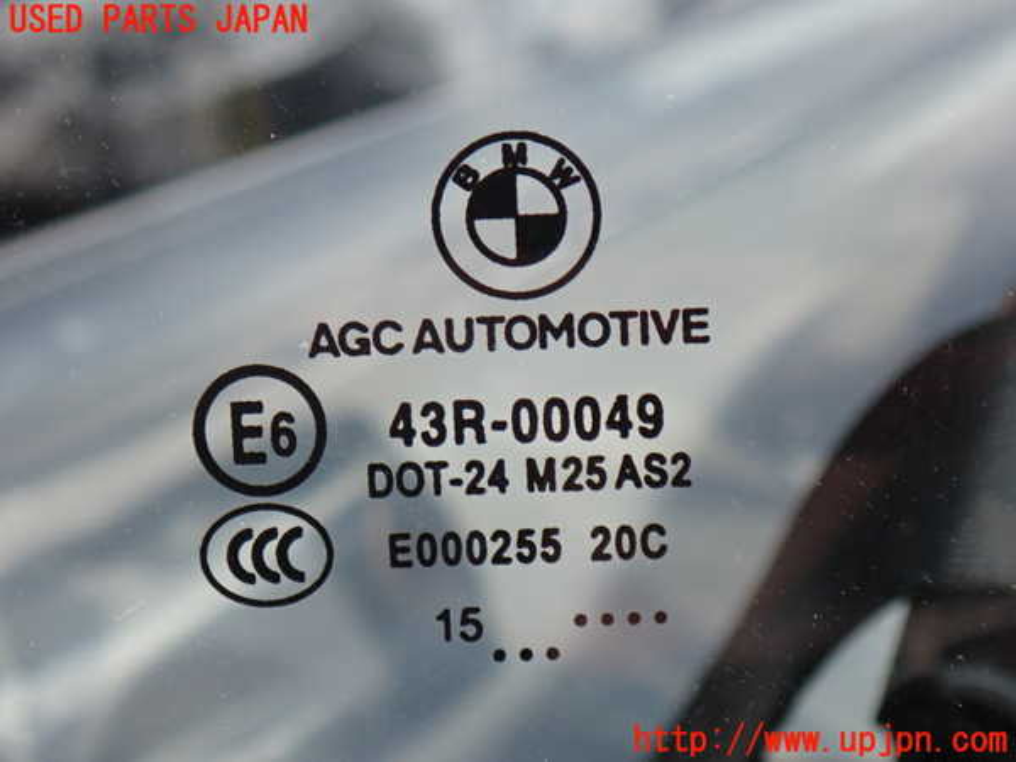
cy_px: 381
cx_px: 508
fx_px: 2935
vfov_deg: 14.8
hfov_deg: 19.6
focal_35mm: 100
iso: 250
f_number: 4.9
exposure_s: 1/100
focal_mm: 18
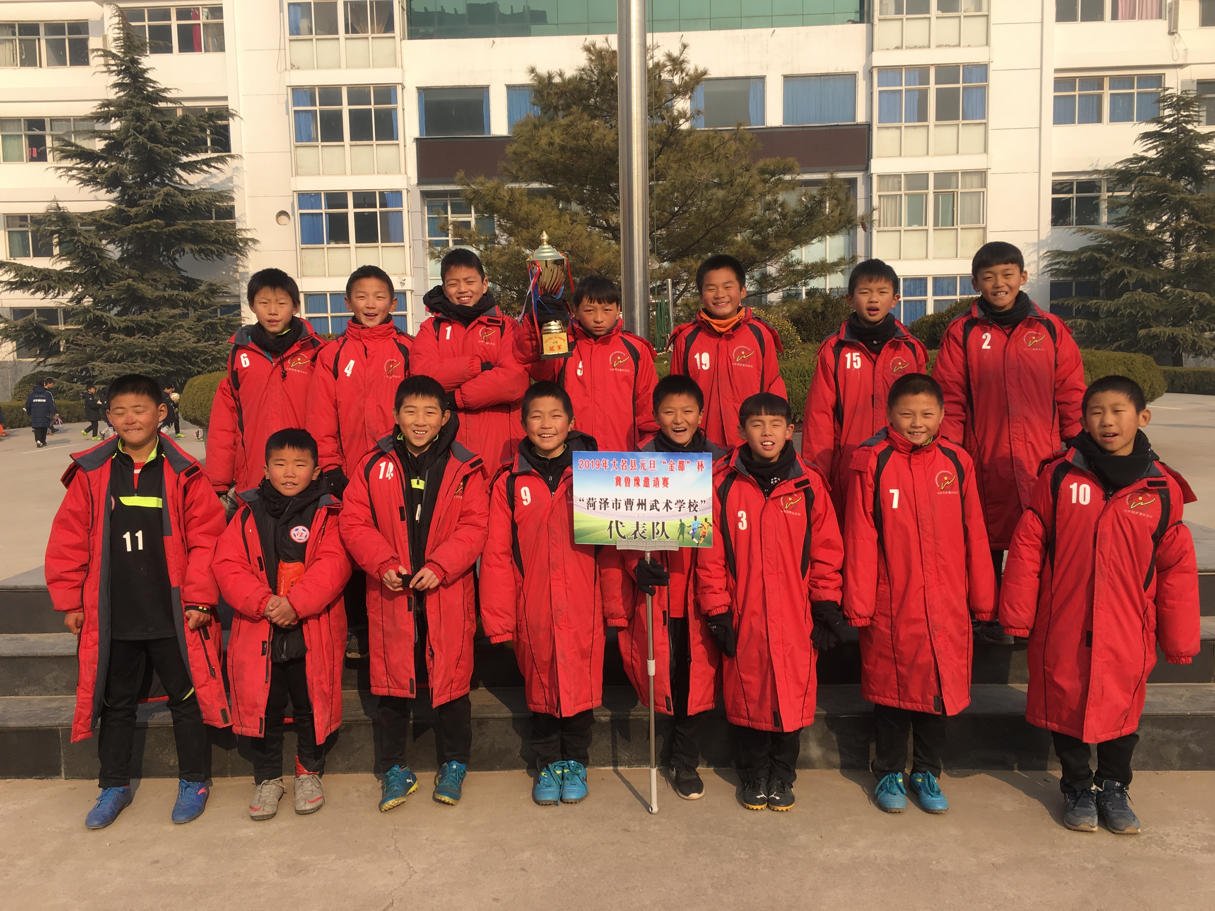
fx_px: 1018
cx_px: 608
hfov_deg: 61.7
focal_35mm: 29
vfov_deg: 48.2
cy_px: 456
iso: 25
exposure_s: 1/999
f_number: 2.2
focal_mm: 4.15
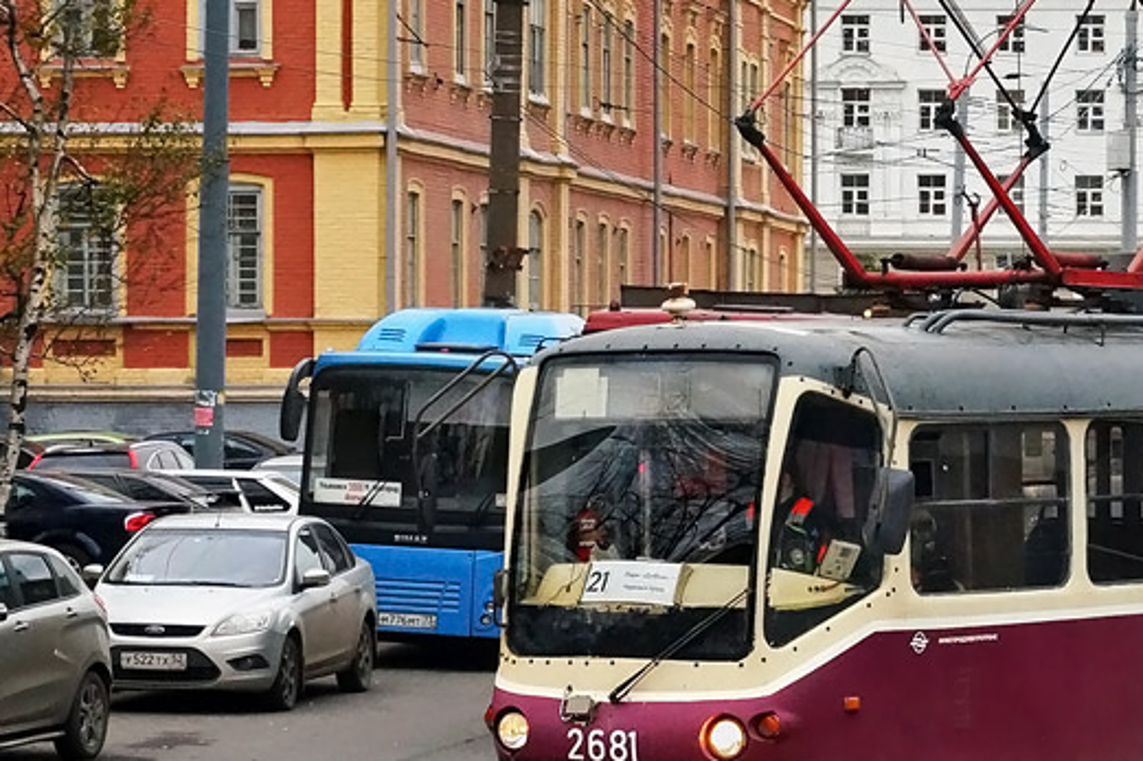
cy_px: 237
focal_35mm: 163
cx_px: 1073
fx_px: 5180
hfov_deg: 12.5
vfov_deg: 8.4
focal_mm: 45
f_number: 4.5
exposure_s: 1/800
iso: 800
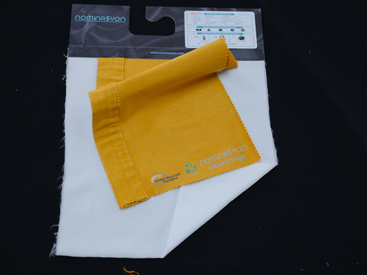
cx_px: 176
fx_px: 615
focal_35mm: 58
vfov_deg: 25.2
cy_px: 138
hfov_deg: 33.2
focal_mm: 35
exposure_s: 1/200
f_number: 2
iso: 320
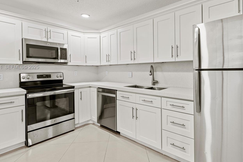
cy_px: 67
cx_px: 134
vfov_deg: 66.9
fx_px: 121
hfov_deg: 89.7
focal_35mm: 18
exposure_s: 1/5
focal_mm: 14
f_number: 8
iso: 250
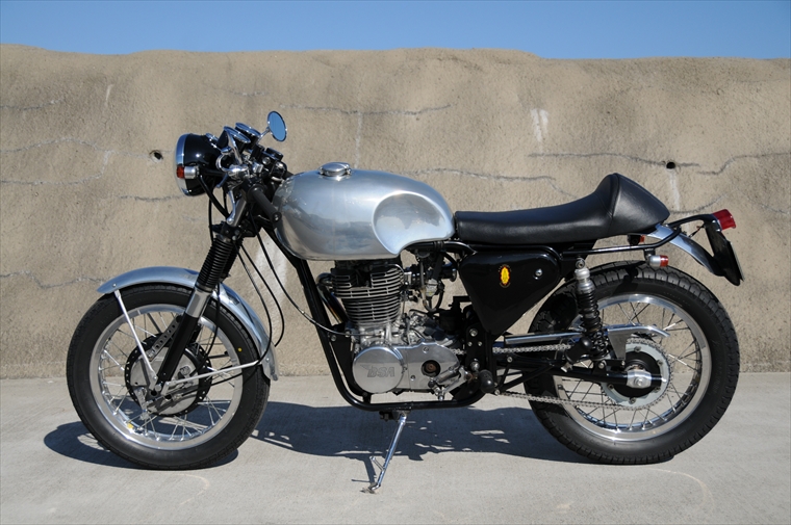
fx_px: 1021
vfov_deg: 28.9
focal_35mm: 46
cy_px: 262
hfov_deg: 42.4
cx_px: 396
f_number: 4
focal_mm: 31
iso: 200
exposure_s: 1/3200
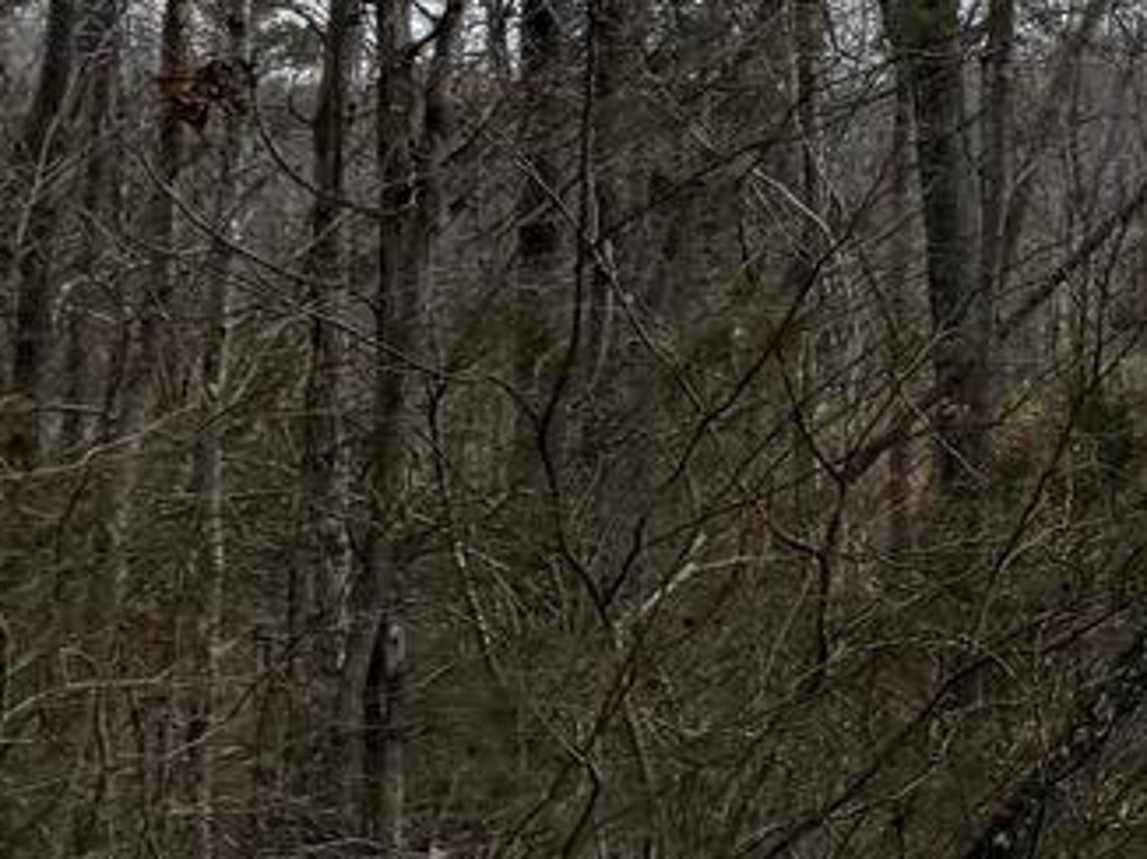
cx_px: 2846
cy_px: -130
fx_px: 5000
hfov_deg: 10.9
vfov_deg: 9.7
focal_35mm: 151
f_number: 1.78
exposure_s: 1/4405
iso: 80
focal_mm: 6.76
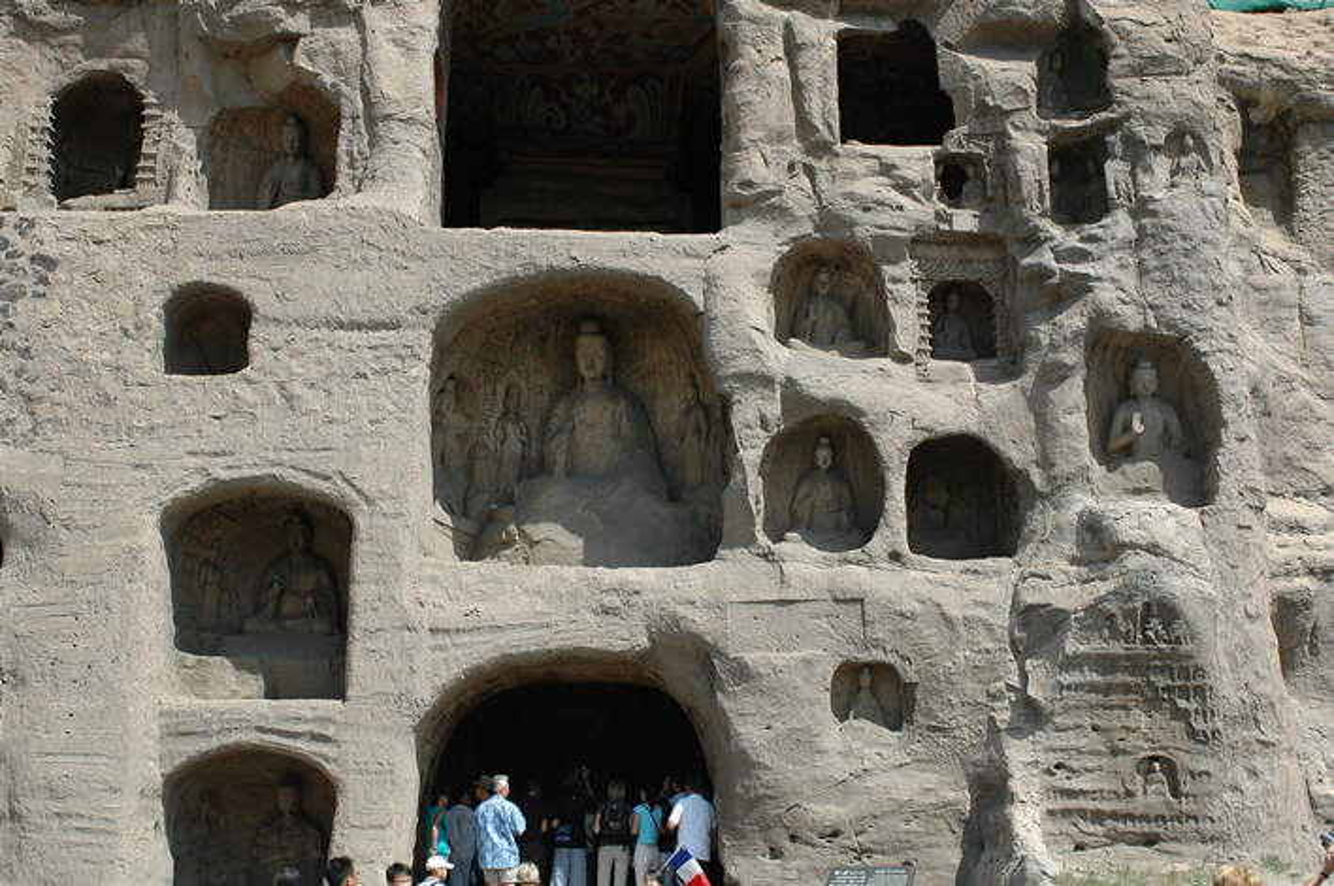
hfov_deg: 46.5
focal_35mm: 42
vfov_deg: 31.8
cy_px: 443
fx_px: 1554
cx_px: 667
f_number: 9
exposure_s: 1/320
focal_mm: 28
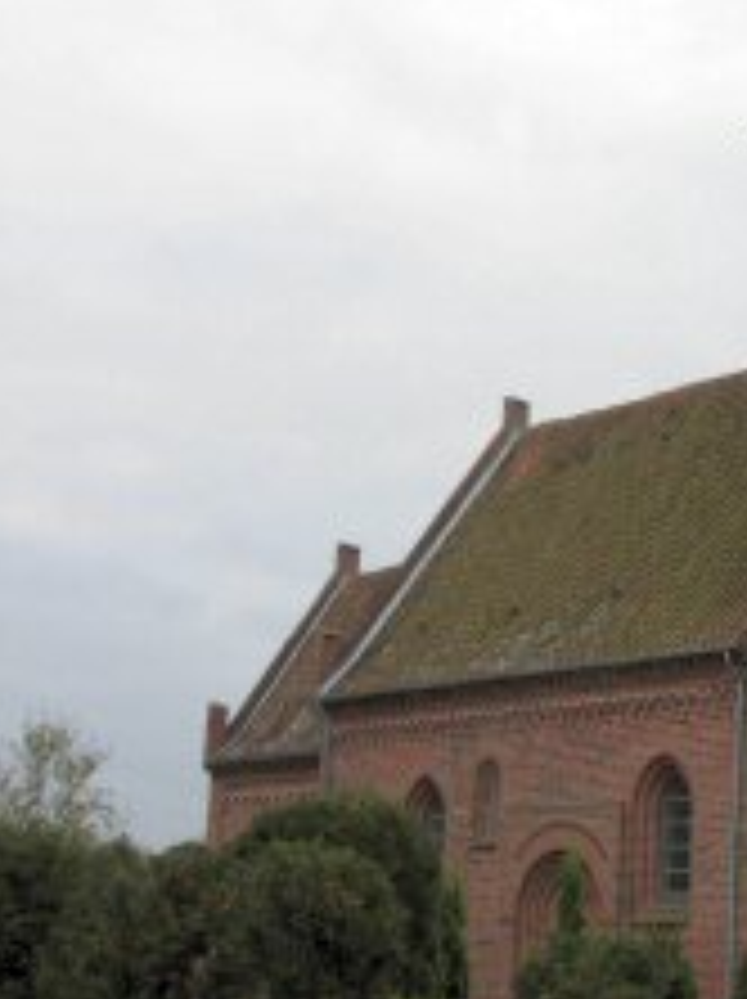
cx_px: 776
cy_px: 403
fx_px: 1989
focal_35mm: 69
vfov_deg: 28.1
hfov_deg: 20.5
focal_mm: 7.5
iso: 50
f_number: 4.3
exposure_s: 1/171
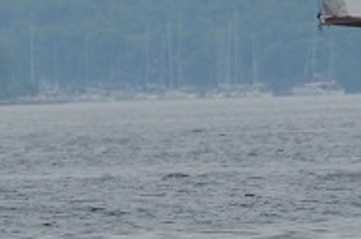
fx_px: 16074
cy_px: -50
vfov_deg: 0.9
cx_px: 634
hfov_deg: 1.3
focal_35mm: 1607
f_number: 5.6
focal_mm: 200
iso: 400
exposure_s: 1/2000
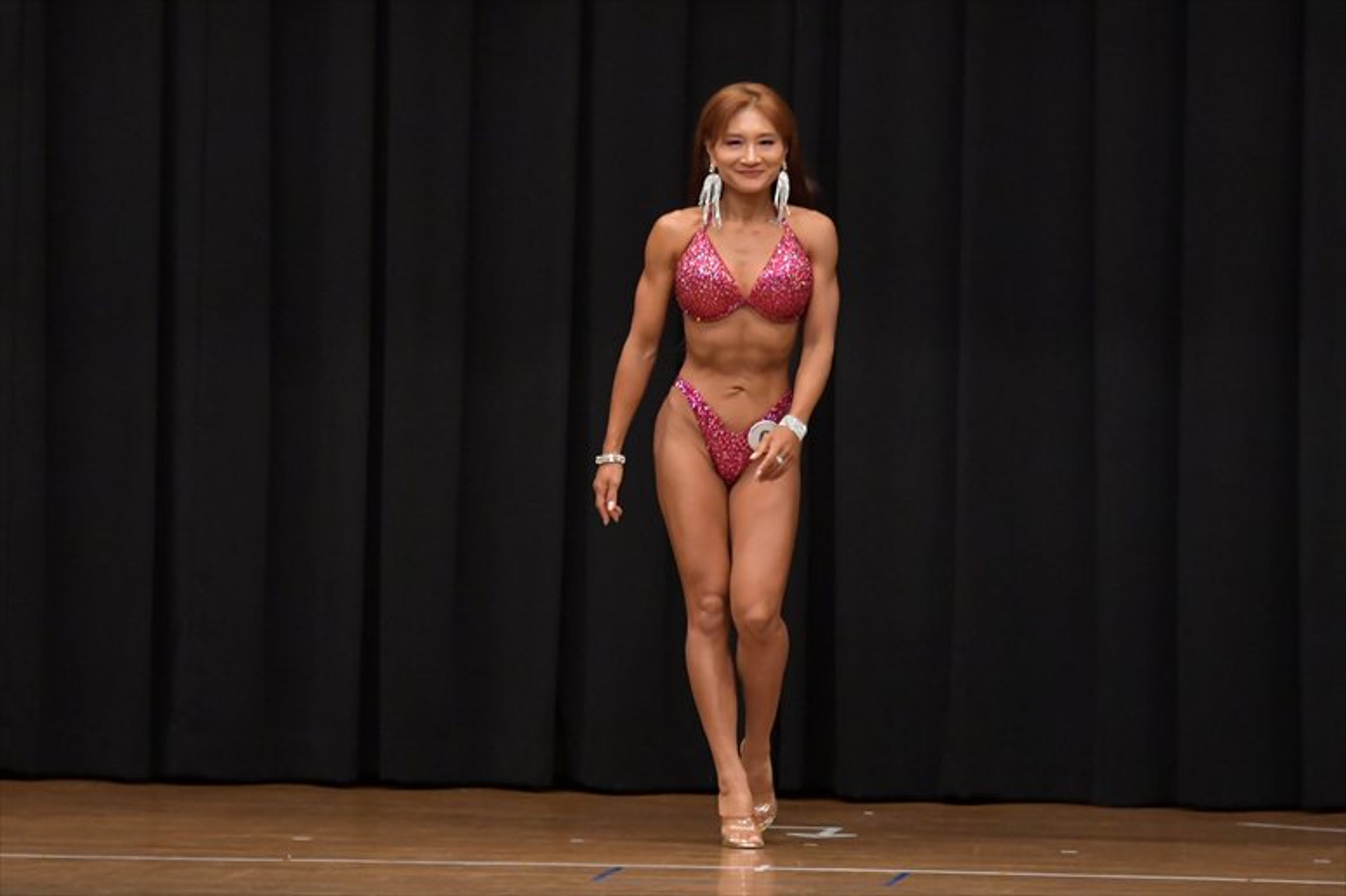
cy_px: 448
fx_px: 10090
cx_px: 673
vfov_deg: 5.1
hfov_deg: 7.6
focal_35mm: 270
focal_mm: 180
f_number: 5.6
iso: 6400
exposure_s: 1/400
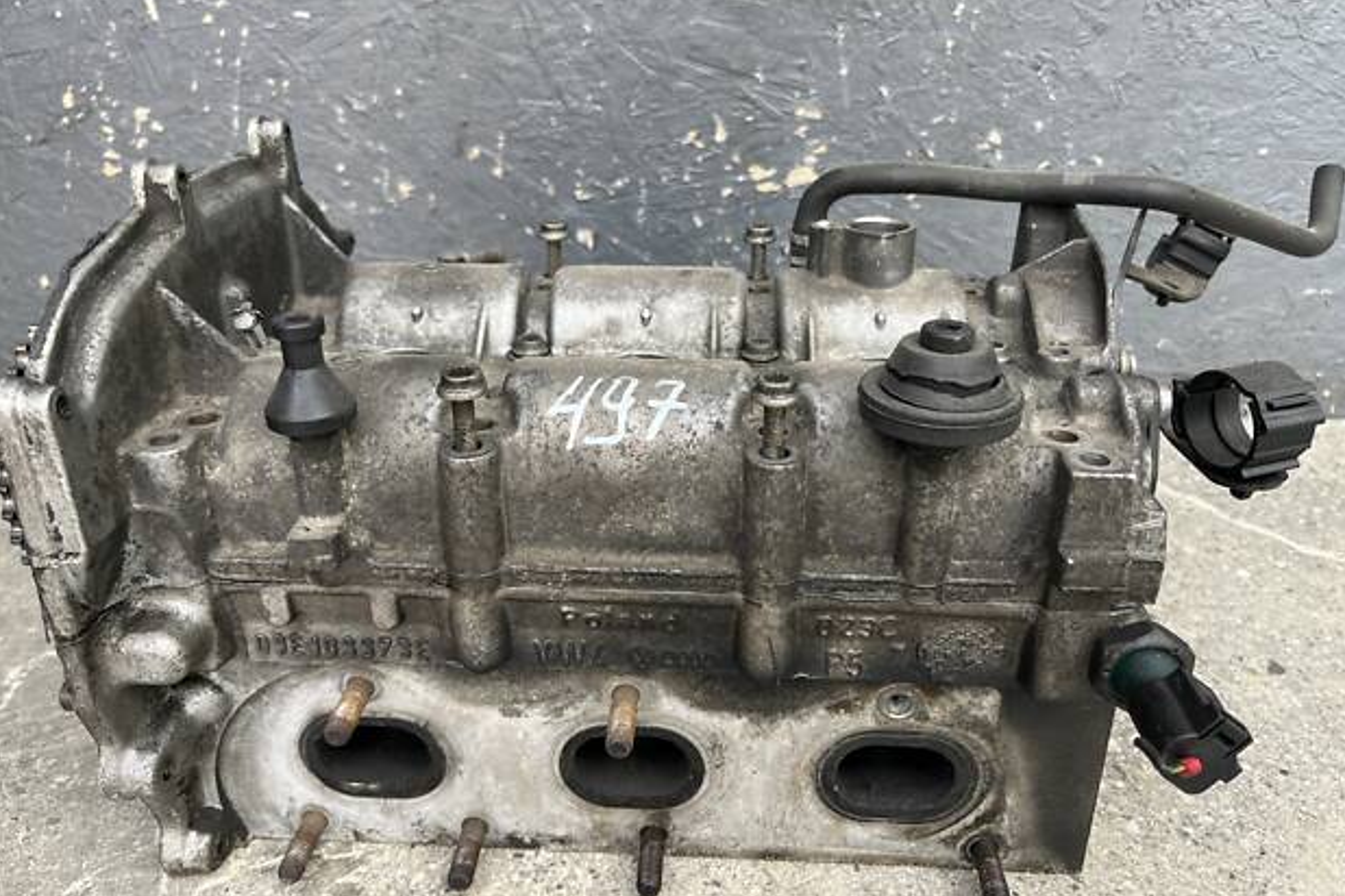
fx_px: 1046
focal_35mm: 28
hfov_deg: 65.5
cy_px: 428
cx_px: 655
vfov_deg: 46.4
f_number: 1.6
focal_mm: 5.1
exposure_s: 1/167
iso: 40
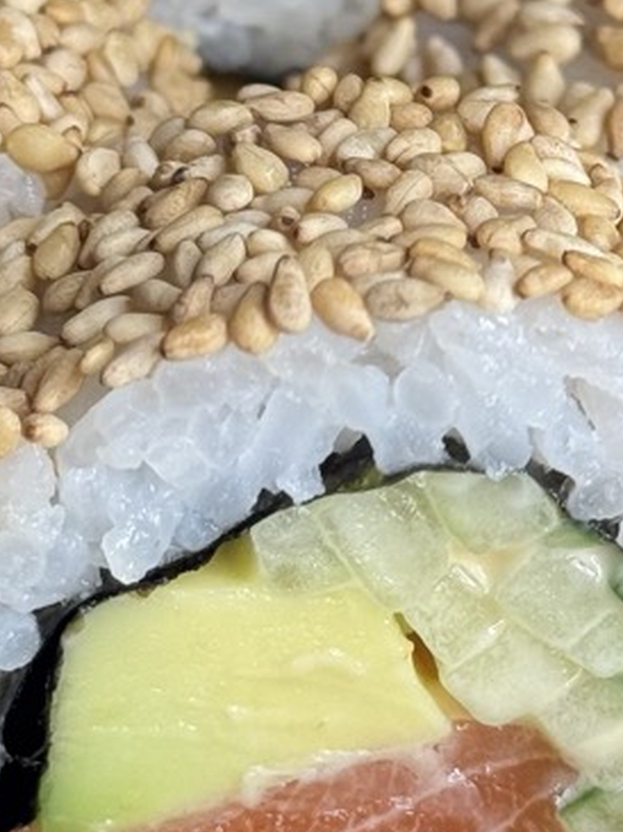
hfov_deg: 8.8
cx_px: 439
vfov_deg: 11.8
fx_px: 4036
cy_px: 300
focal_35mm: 168
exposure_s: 1/121
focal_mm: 6.76
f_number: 1.78
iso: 50
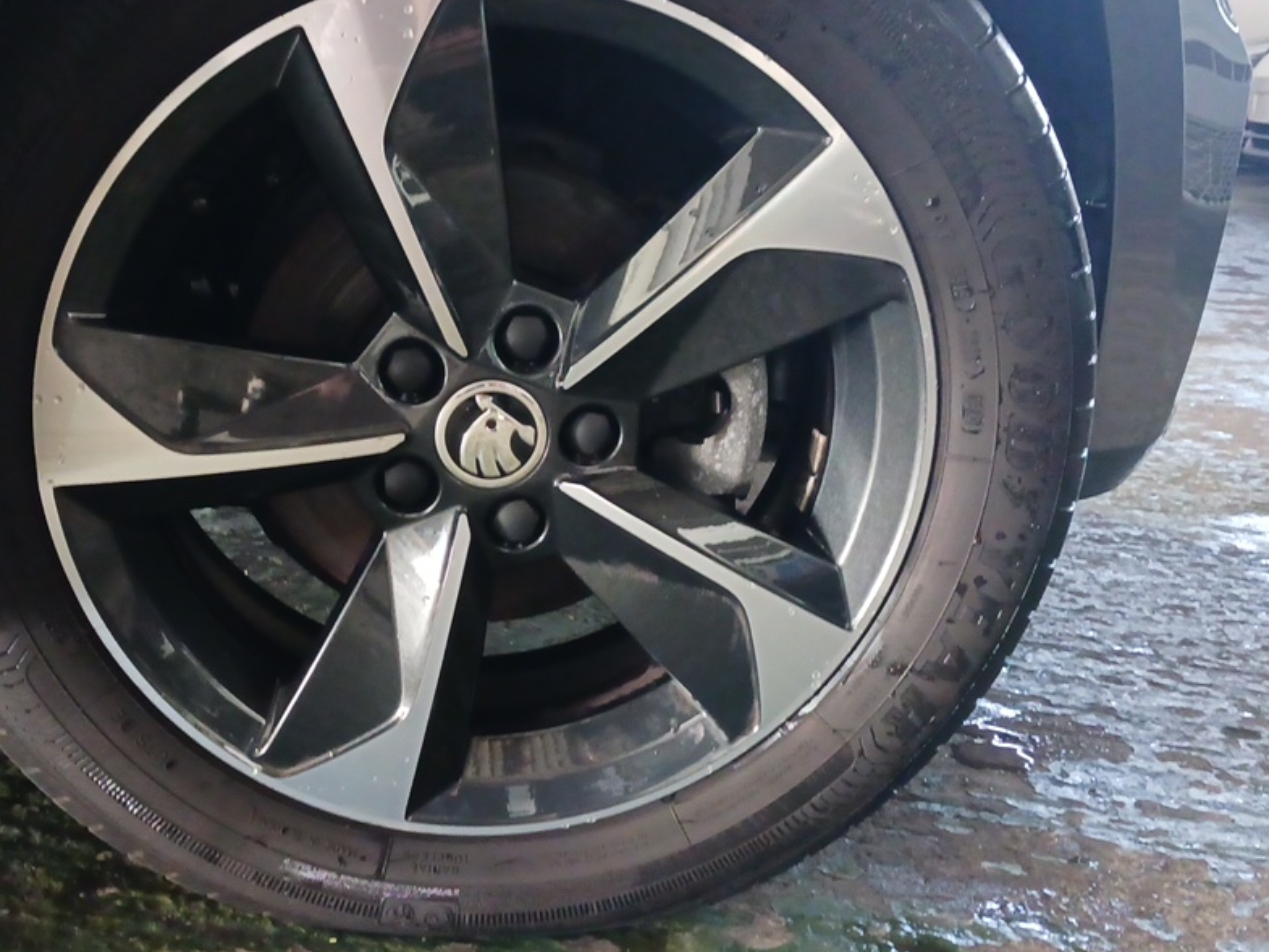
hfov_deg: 42.6
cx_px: 479
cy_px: 446
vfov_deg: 32.9
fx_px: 1613
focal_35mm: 44
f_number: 1.8
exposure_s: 1/20
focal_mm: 4
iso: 778
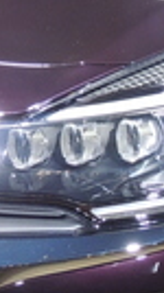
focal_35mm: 156
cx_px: 35
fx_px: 1211
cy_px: 101
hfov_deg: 7.7
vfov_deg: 13.8
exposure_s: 1/25
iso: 400
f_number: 3.1
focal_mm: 5.3
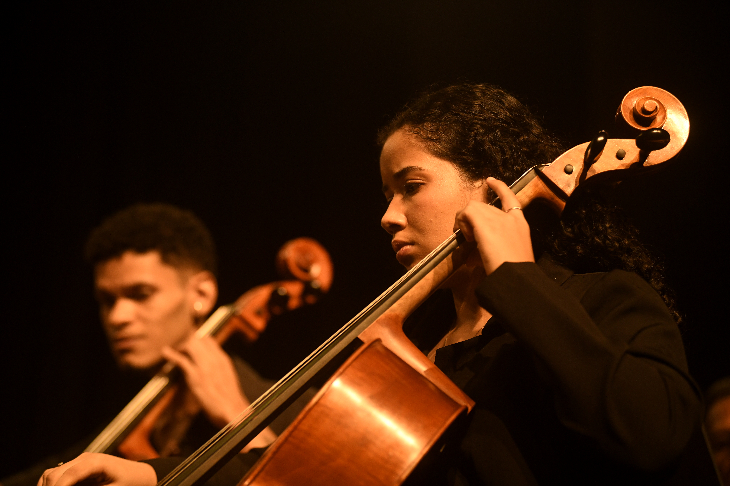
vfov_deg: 12.5
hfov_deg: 18.6
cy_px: 243
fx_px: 2230
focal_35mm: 110
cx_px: 365
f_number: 2.8
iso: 2500
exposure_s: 1/320
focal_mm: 110
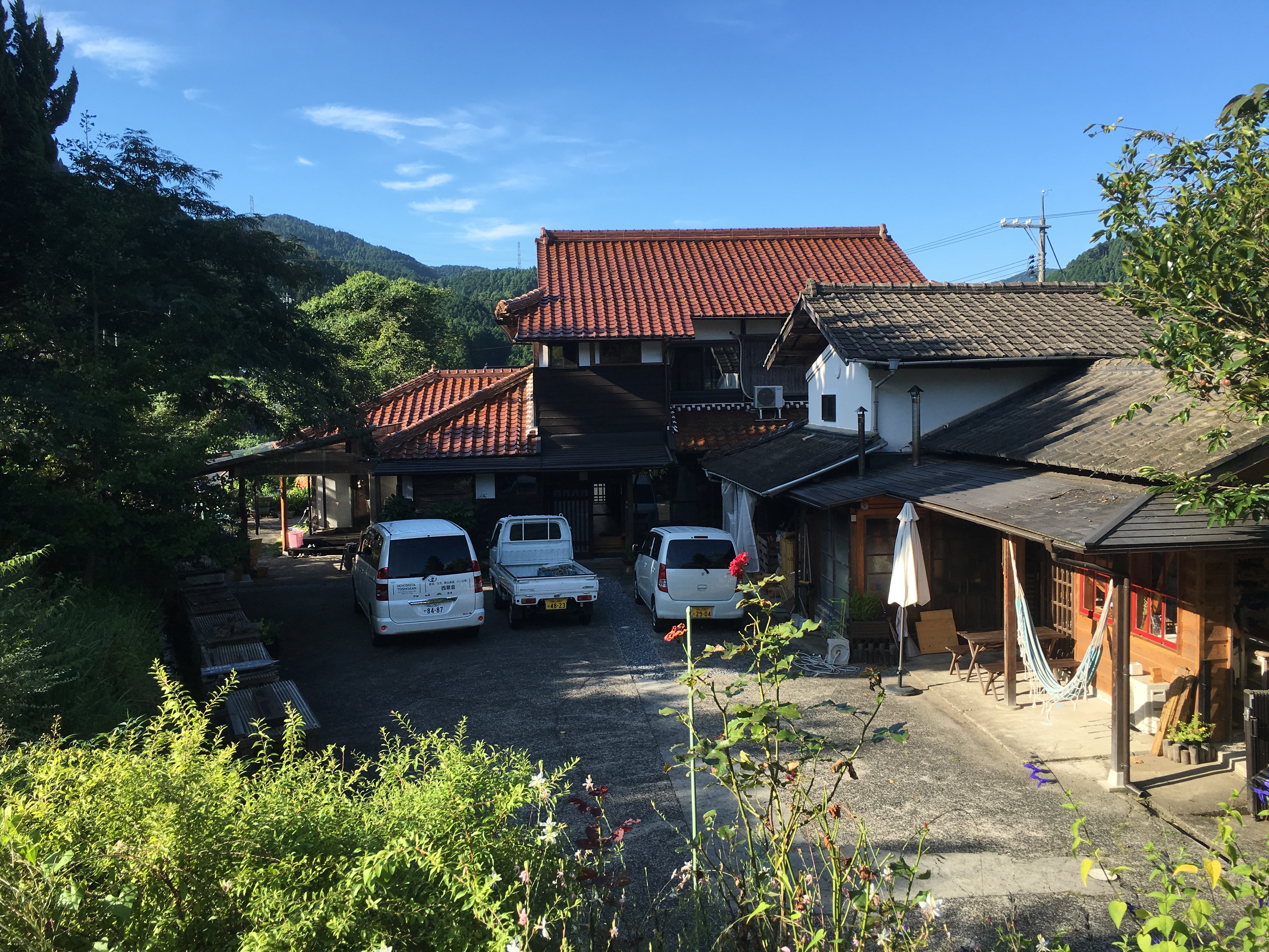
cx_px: 634
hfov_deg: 61.7
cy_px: 476
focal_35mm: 29
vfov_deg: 48.2
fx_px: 1063
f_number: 2.2
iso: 25
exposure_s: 1/777
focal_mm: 4.15
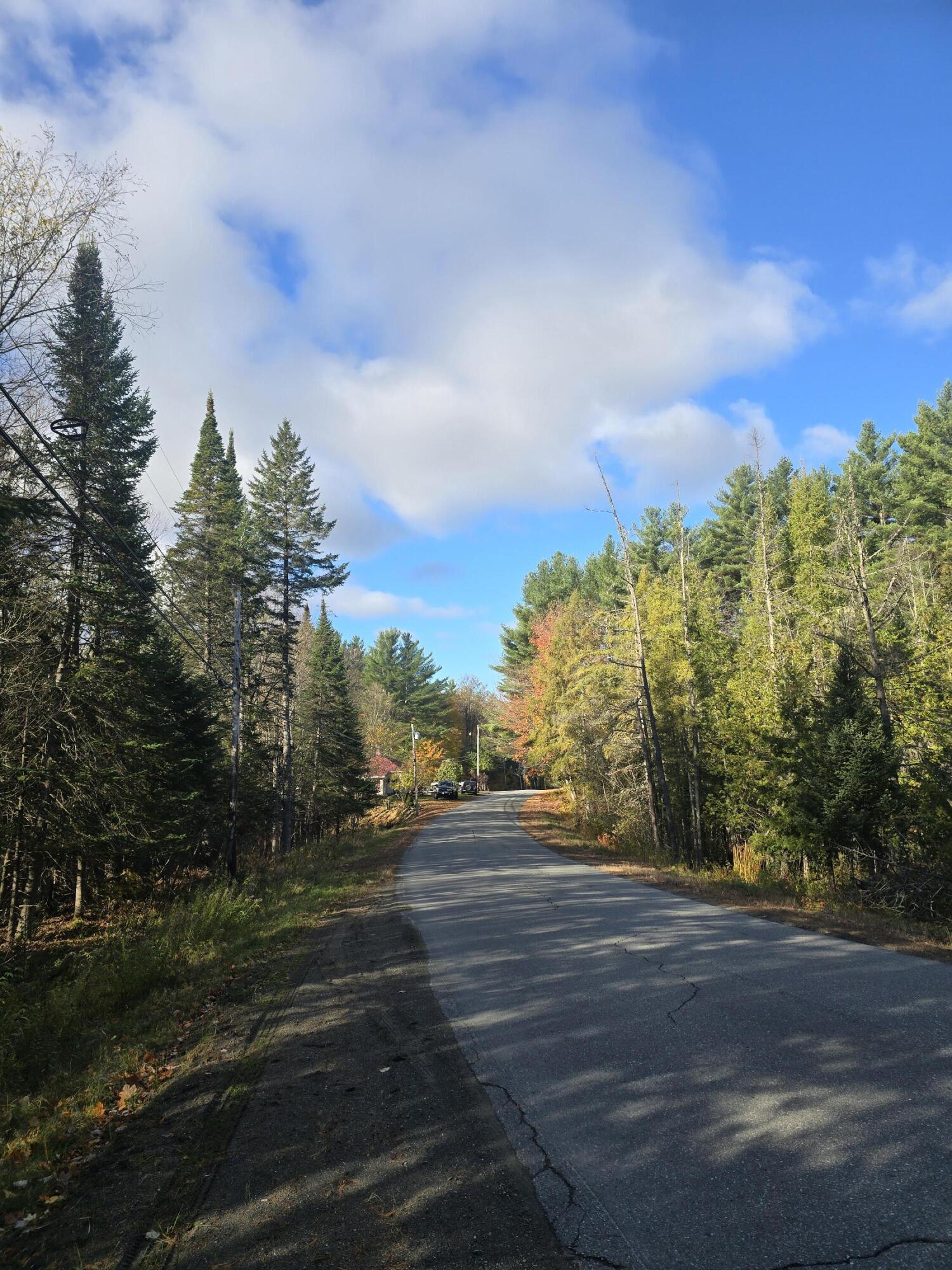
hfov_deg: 58.9
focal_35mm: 23
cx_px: 476
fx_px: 843
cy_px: 635
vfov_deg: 73.9
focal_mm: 6.3
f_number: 1.7
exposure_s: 1/335
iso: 12
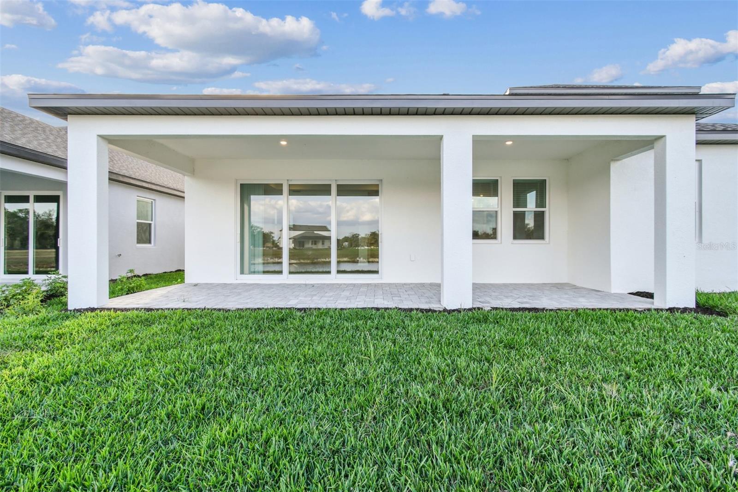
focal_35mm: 15
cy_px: 246
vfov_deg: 77.3
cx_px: 369
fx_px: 307
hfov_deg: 100.4
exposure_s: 1/80
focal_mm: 10
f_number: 7.1
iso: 100
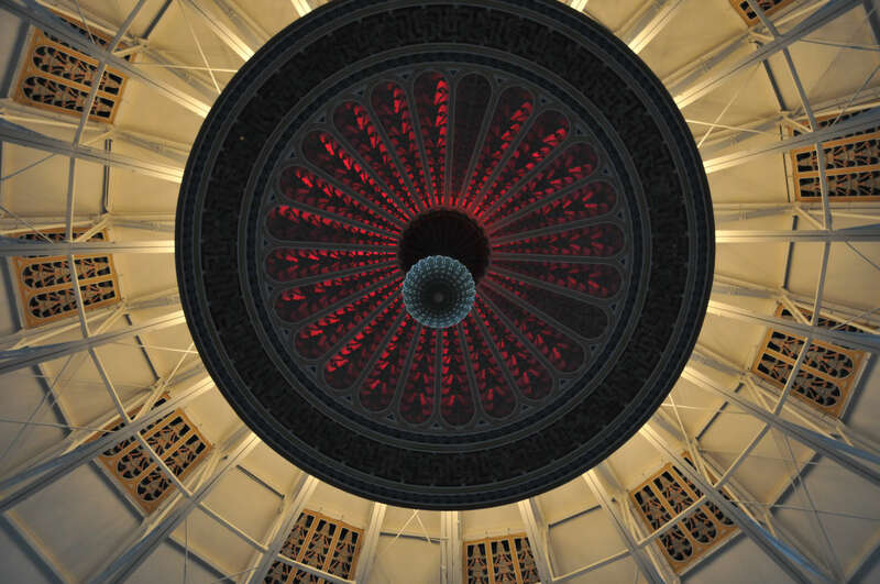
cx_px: 440
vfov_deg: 18.9
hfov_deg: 28.1
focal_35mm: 72
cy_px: 292
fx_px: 1757
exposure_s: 1/30
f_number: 4.5
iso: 1000
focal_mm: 48
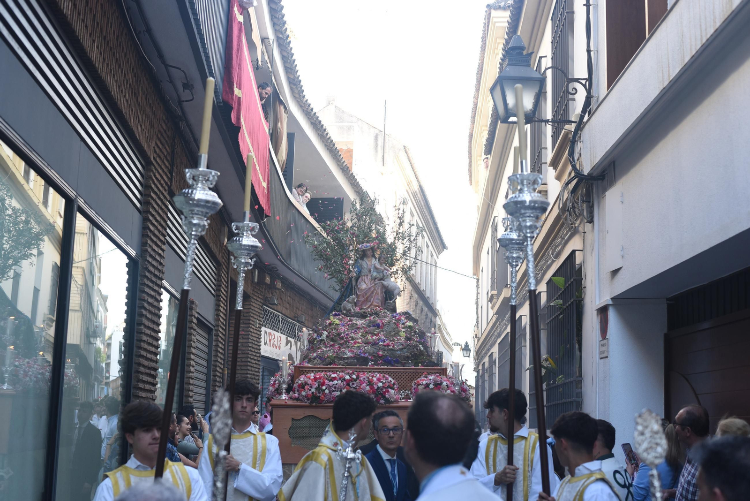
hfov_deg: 39.6
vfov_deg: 27.0
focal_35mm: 50
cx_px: 375
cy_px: 250
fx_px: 1042
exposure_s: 1/320
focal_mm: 50
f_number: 4
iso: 720
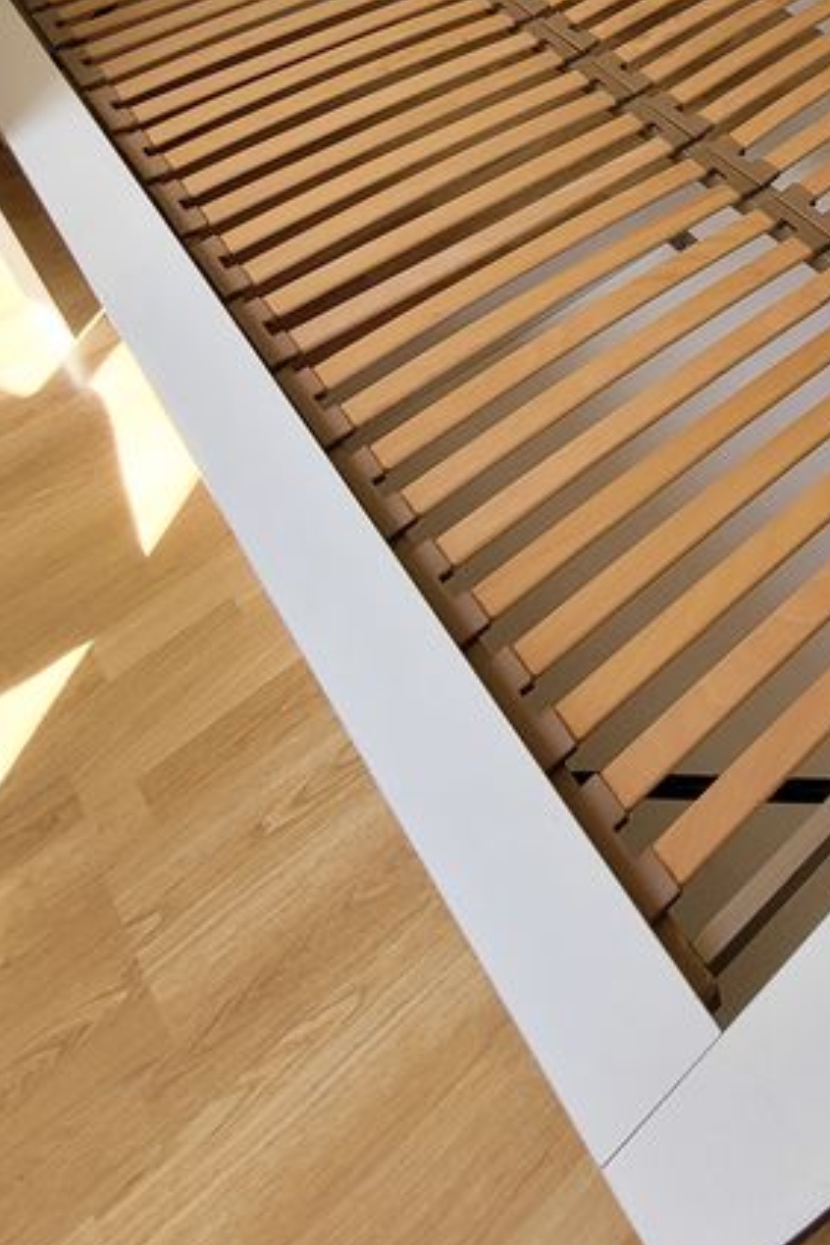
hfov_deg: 37.9
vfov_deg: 50.4
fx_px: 1107
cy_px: 74
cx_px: 774
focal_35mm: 32
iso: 64
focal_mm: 1.74
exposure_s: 1/100
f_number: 2.2
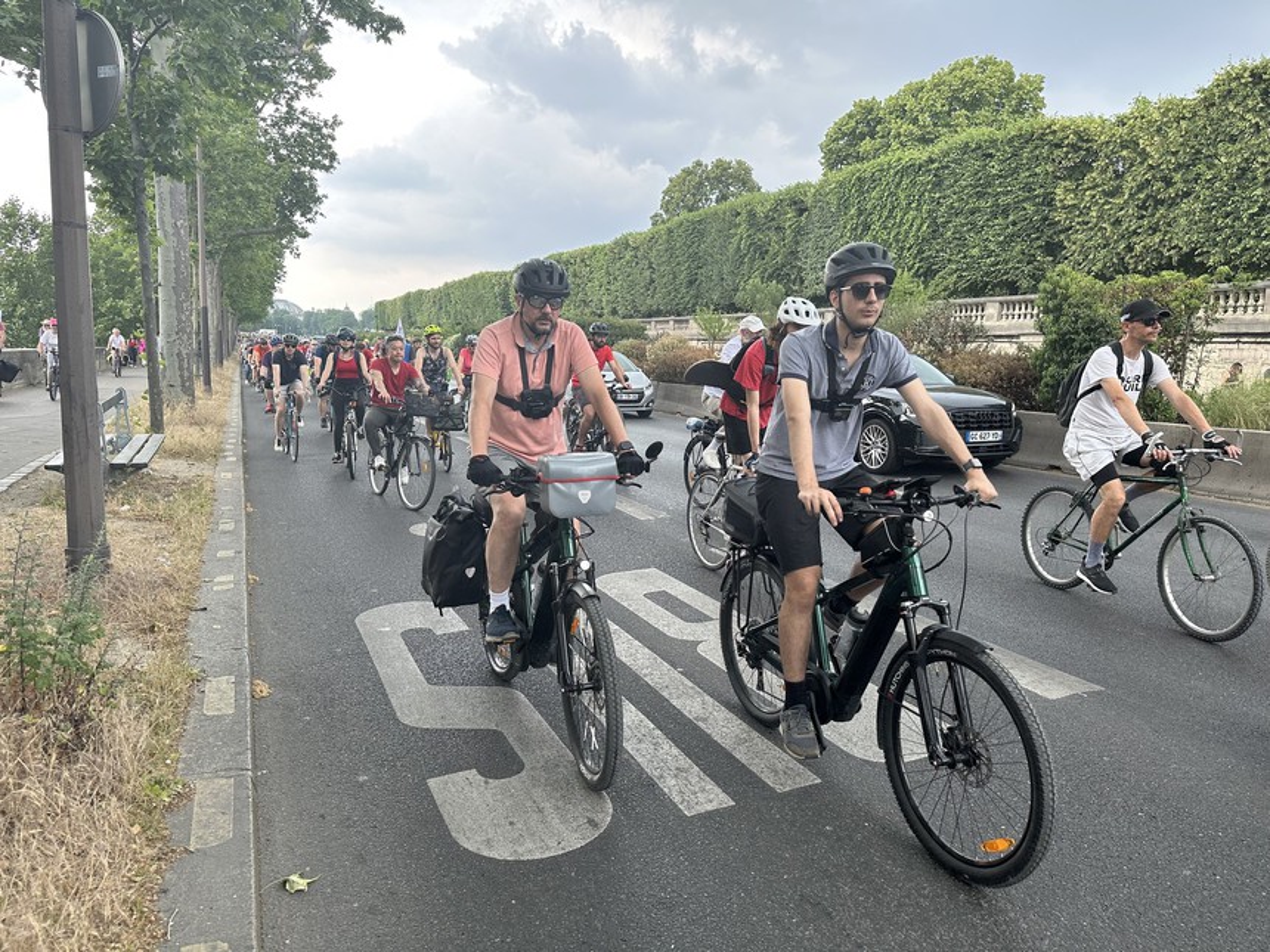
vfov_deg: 56.8
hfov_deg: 71.6
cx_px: 635
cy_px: 476
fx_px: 881
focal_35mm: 24
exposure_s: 1/448
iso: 80
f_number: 1.78
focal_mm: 6.86
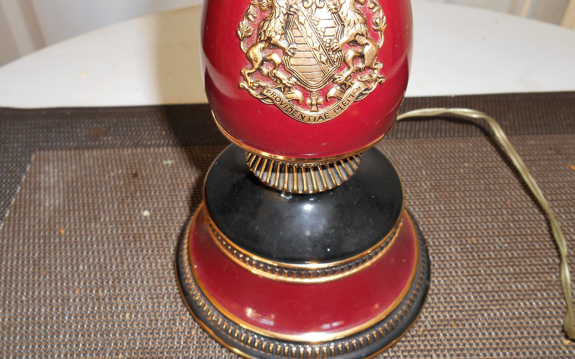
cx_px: 289
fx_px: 439
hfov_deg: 66.5
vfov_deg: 44.5
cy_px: 166
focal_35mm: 28
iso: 80
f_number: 3.4
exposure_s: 1/25
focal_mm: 4.7
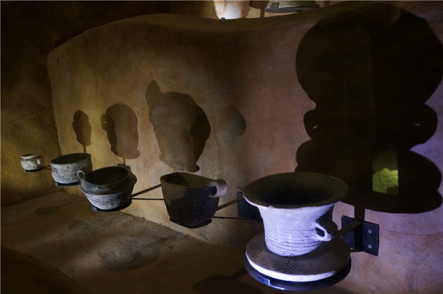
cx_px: 222
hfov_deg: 53.2
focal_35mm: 36
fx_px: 443
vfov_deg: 36.8
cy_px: 147
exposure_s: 1/25
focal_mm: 24
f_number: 4.5
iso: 3200
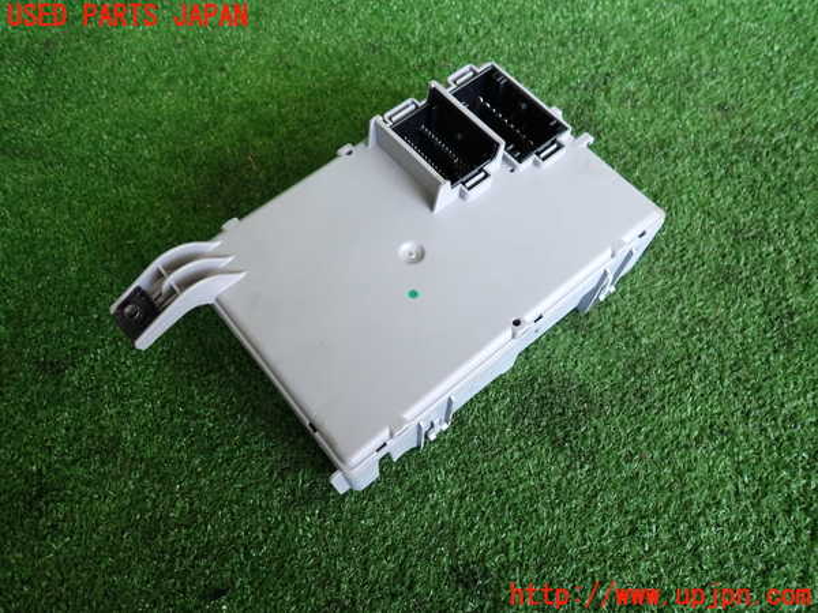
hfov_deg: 69.4
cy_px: 306
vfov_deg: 54.9
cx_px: 409
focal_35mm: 25
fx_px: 591
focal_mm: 4.5
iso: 200
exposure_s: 1/60
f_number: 2
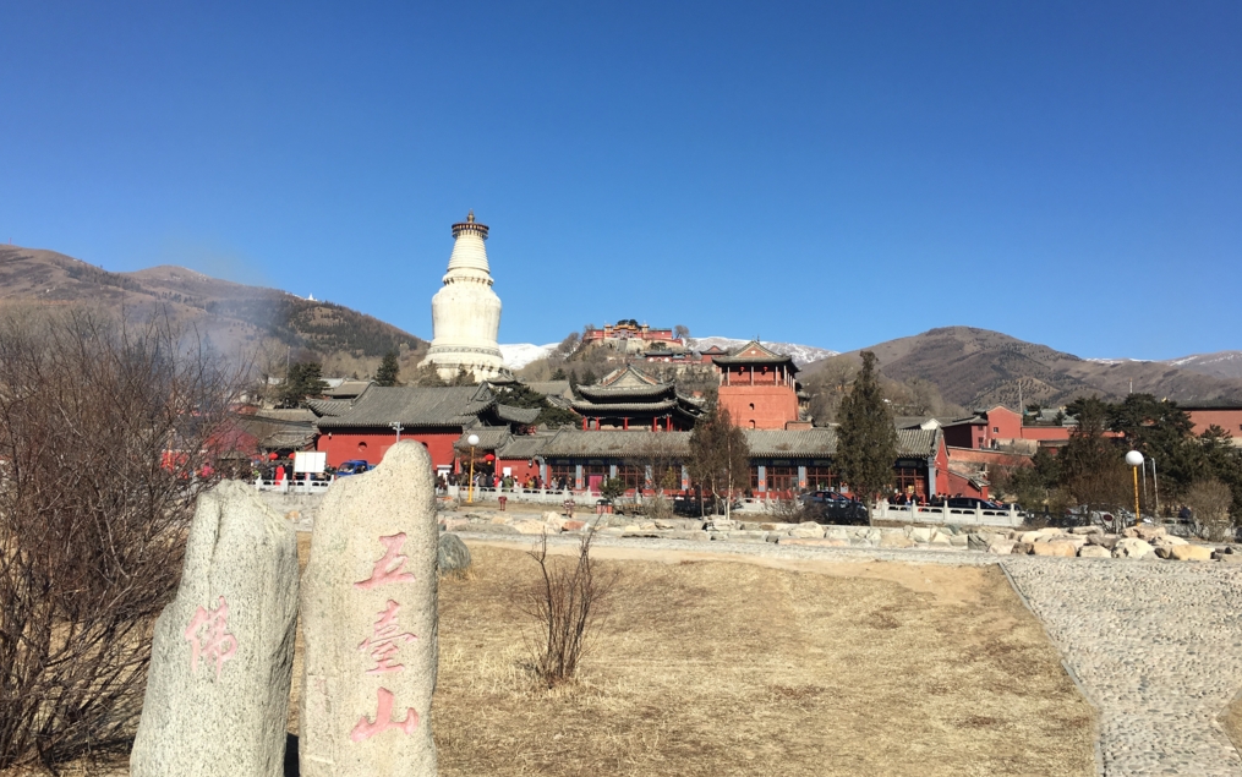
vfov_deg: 40.6
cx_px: 623
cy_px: 360
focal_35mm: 31
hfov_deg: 61.2
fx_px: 1050
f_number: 2.2
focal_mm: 4.15
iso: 25
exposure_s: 1/1876
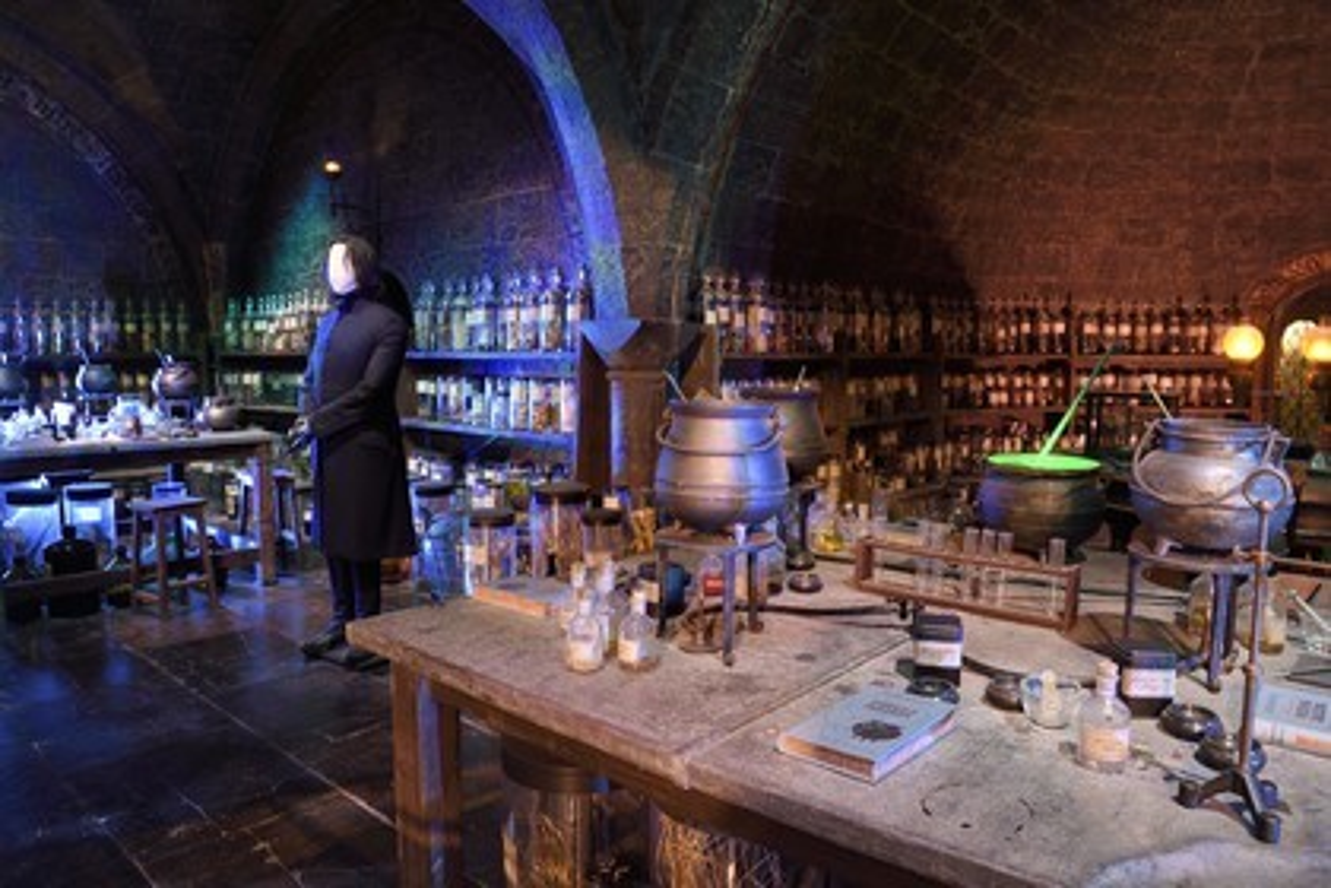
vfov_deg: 53.1
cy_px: 444
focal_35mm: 24
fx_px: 887
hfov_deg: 73.7
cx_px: 666
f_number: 6.3
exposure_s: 1/6
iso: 2500
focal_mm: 24
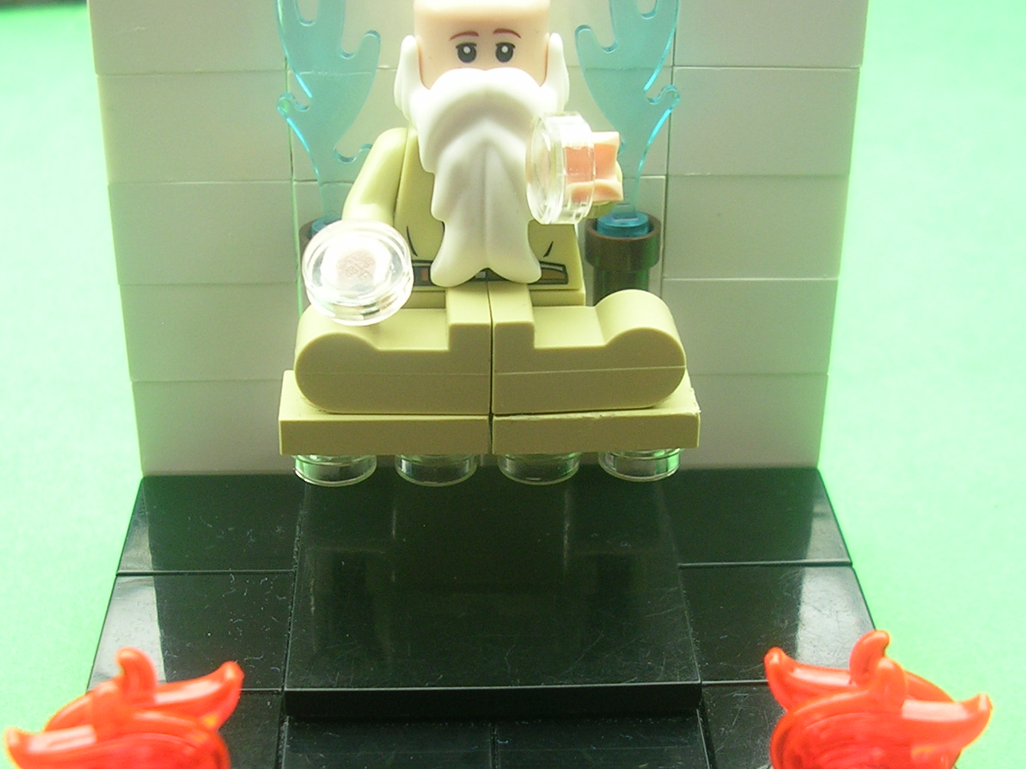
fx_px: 1719
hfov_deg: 33.2
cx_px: 459
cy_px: 446
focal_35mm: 58
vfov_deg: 25.2
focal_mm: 5.8
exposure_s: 1/96.5
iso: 50
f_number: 2.8
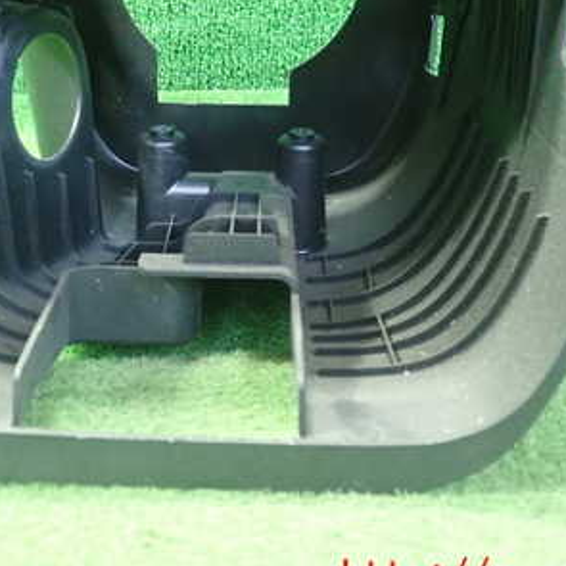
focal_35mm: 54
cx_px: 200
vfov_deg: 31.3
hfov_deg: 31.4
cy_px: 171
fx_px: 999
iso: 800
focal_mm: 5.5
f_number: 2.3
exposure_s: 1/50
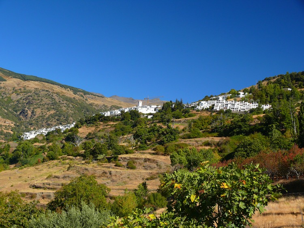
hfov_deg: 31.2
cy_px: 114
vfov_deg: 23.6
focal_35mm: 62
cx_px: 152
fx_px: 544
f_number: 4.5
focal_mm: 13.1
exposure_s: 1/200
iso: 100
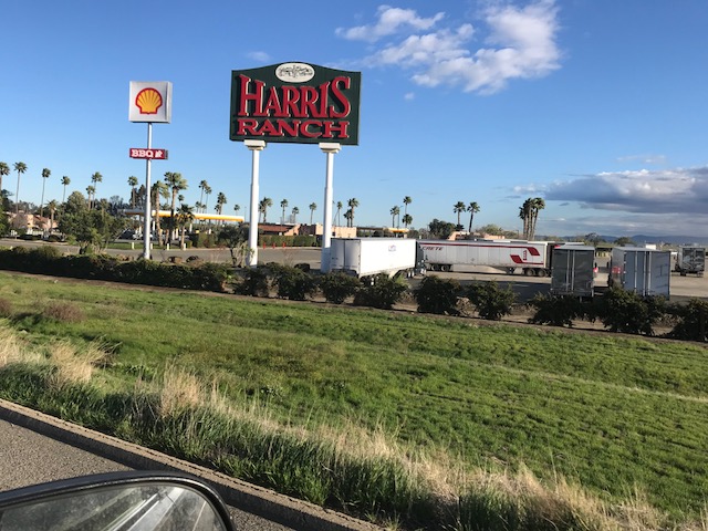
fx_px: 573
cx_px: 354
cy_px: 266
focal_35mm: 28
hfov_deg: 63.4
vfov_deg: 49.7
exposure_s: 1/2283
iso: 20
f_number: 1.8
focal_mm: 3.99
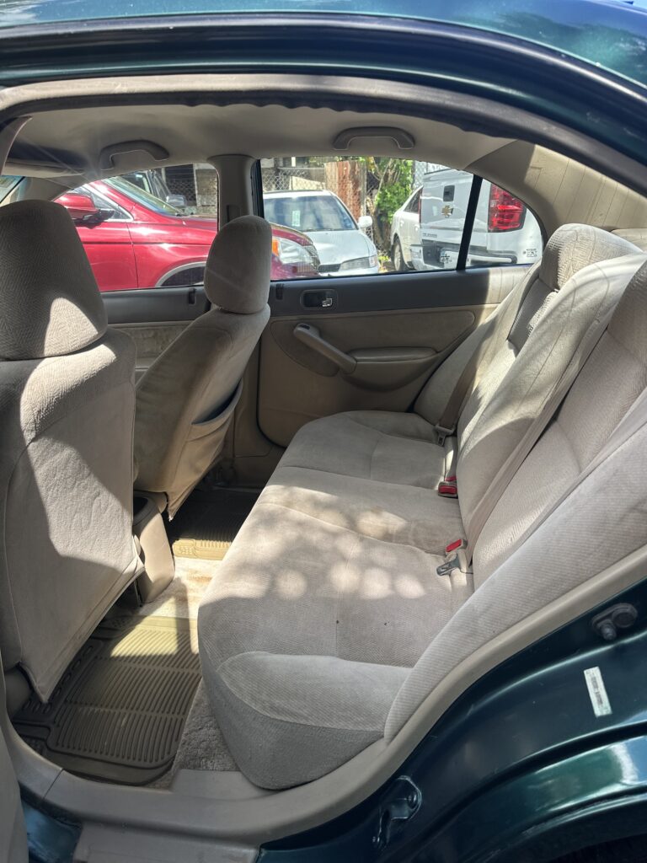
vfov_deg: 71.6
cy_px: 432
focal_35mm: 24
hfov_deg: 56.8
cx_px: 324
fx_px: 598
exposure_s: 1/797
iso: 80
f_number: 1.78
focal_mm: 6.86
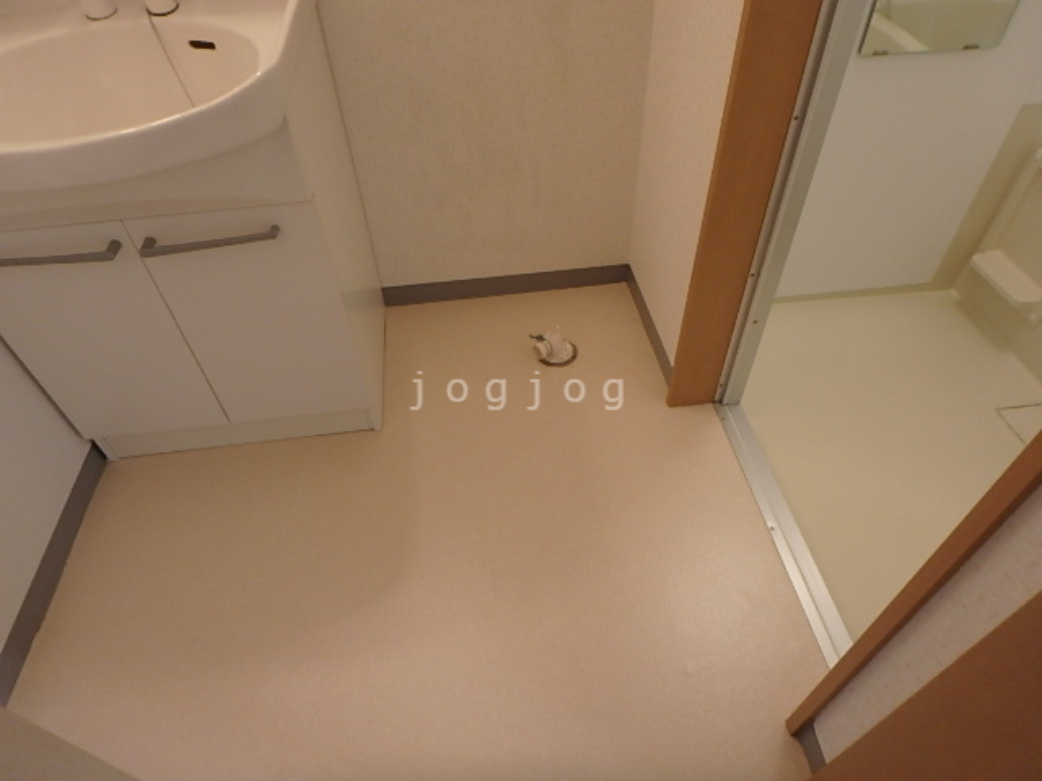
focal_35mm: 21
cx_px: 521
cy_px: 390
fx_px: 632
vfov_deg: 63.4
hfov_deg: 79.0
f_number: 3.5
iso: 200
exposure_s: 1/40
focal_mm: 3.7
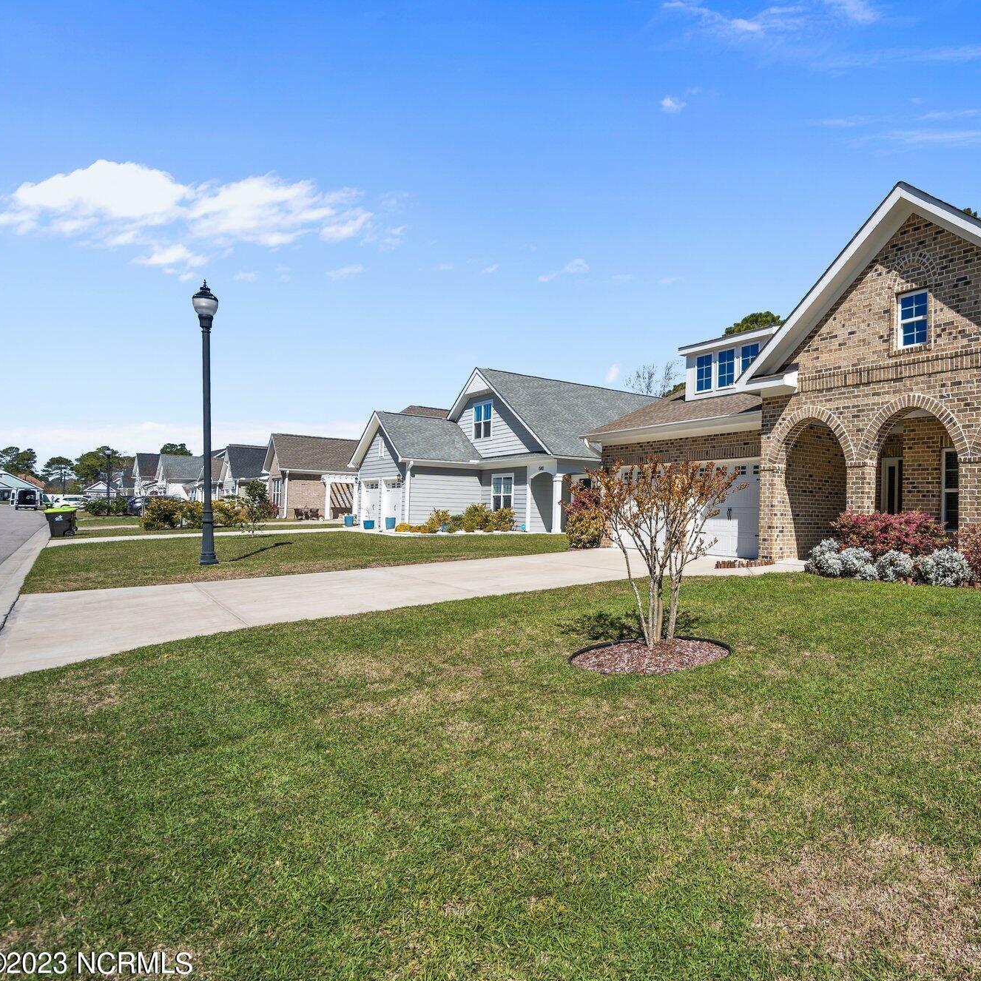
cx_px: 738
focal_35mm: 21
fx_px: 673
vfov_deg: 72.1
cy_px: 504
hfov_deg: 67.5
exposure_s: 1/3200
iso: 200
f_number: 4
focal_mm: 16
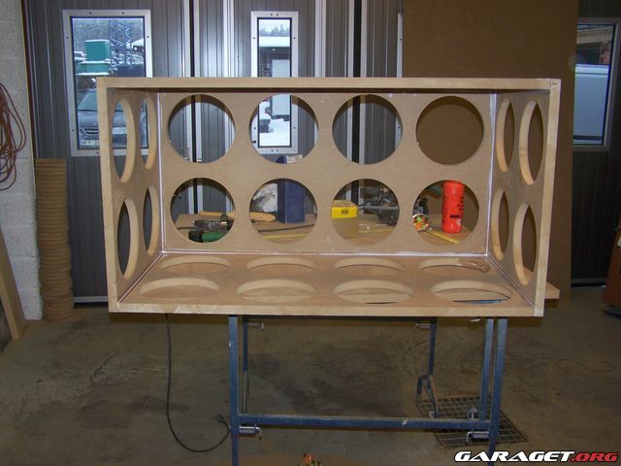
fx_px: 682
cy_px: 233
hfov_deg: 49.0
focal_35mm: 38
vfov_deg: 37.7
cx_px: 310
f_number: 2.8
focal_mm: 6.3
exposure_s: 1/60
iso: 80
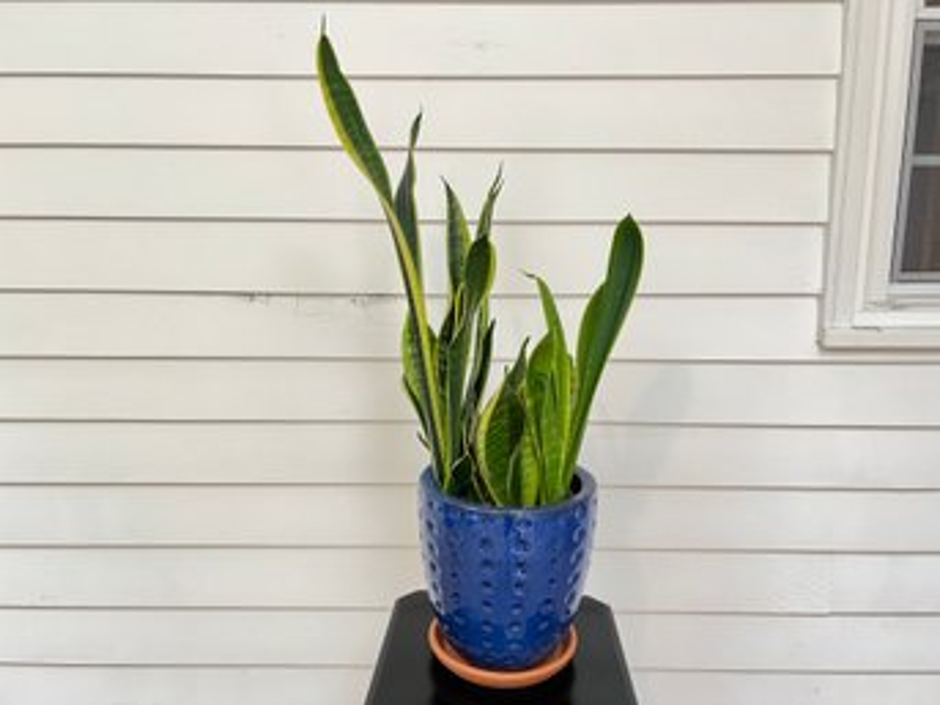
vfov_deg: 53.0
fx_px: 706
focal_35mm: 26
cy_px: 352
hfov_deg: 67.3
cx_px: 470
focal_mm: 5.7
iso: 125
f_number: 1.5
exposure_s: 1/97
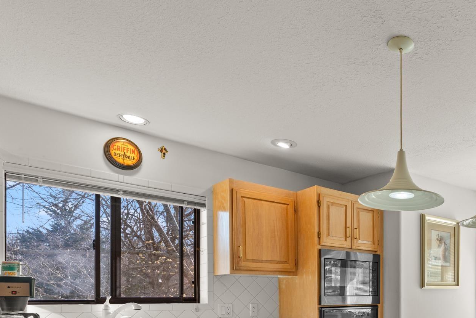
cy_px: 295
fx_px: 397
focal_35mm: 30
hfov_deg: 55.5
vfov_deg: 39.9
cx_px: 408
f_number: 9
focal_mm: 10
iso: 200
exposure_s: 1/4
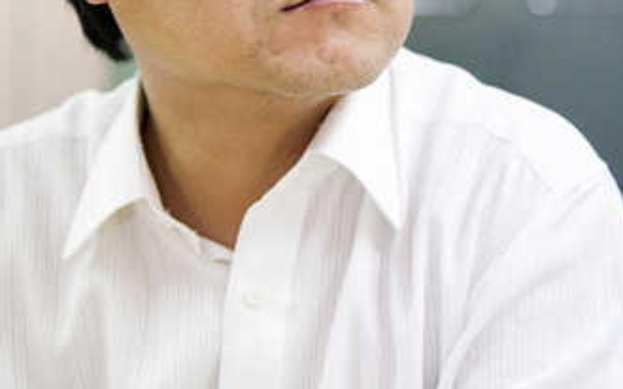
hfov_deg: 20.4
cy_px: 47
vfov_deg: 12.7
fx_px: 1731
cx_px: 312
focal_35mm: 102
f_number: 4
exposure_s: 1/250
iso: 3200
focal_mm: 66
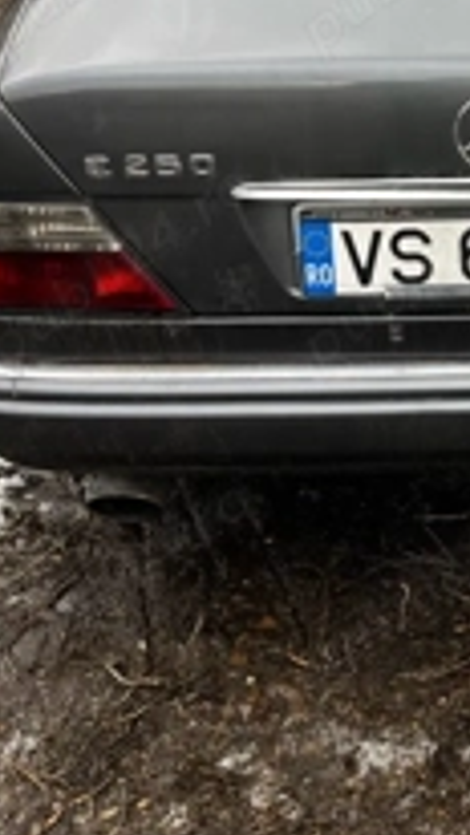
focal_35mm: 55
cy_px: 316
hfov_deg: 20.8
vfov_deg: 37.6
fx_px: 1218
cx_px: 515
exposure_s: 1/432
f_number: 1.6
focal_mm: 5.1
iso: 50
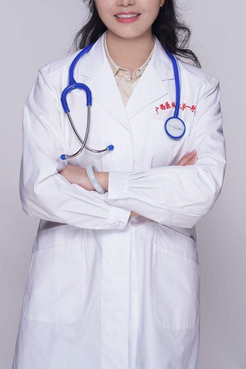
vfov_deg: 18.1
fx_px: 1157
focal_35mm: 113
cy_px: 145
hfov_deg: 12.1
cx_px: 112
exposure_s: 1/160
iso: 100
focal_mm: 85
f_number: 5.6
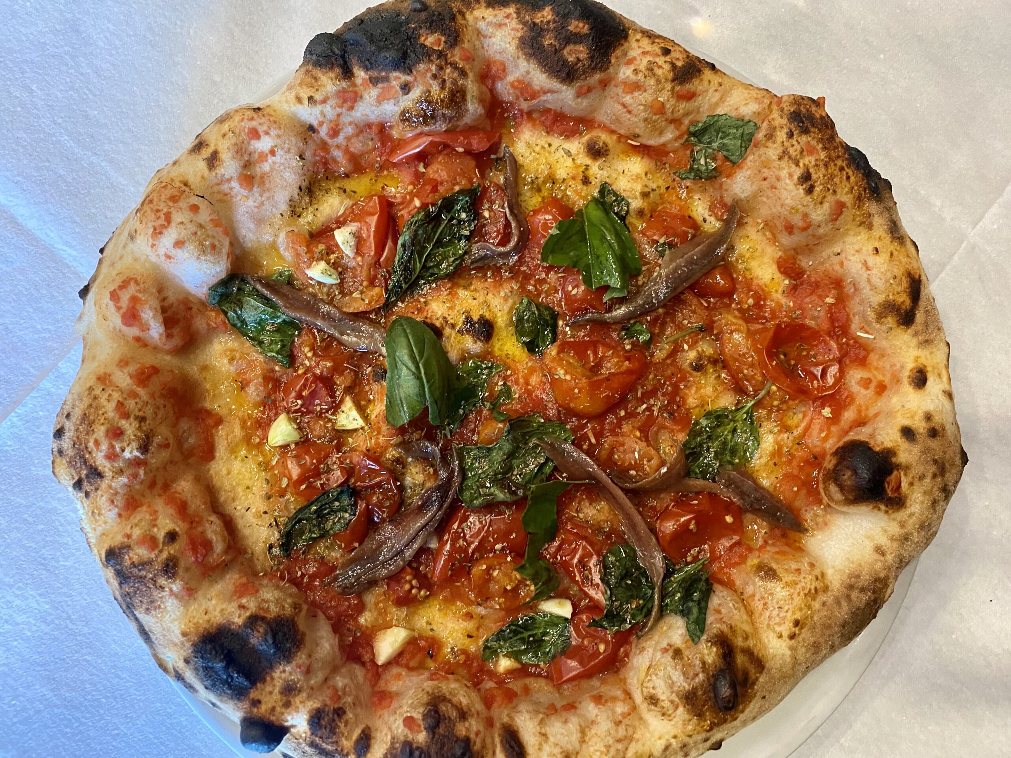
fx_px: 759
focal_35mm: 26
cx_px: 506
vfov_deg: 53.1
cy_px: 379
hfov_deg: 67.3
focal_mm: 4.25
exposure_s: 1/50
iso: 500
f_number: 1.8
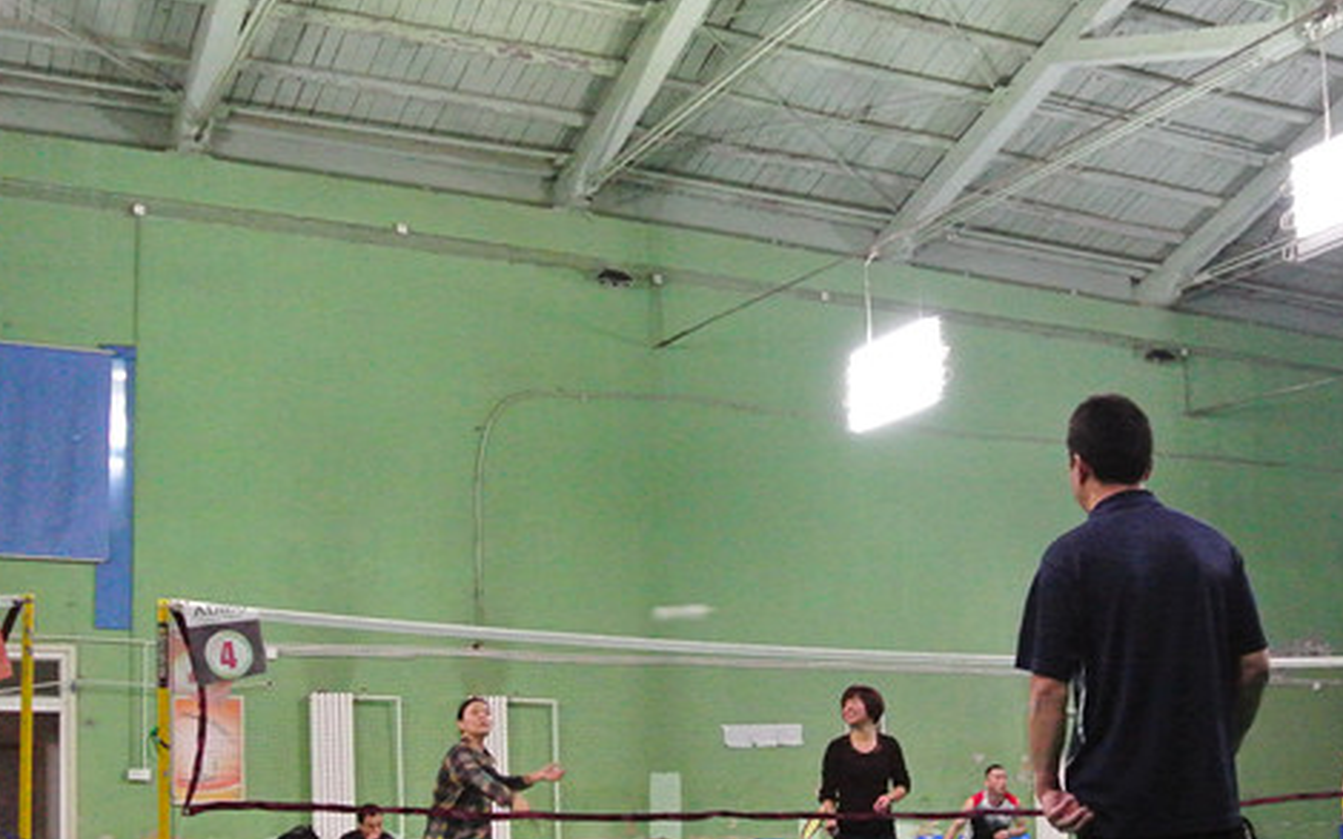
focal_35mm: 47
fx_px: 1720
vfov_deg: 26.7
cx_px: 828
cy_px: 712
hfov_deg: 42.4
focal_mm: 10
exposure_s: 1/60
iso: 2800
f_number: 3.5
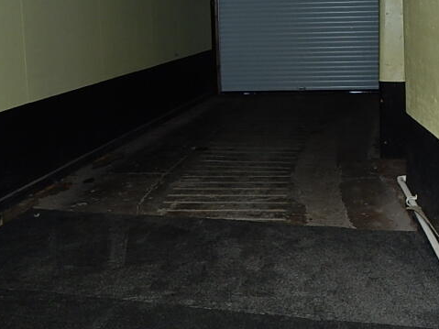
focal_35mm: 47
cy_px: 65
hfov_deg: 40.1
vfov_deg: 30.1
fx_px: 596
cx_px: 283
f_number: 3
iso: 125
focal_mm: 4
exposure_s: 1/30
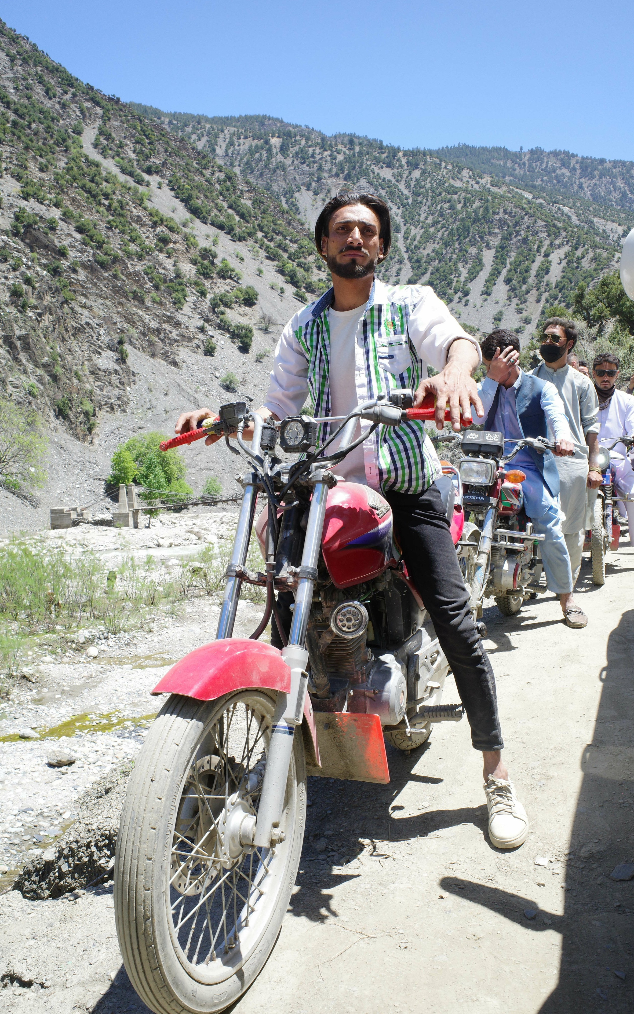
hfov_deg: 43.1
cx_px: 312
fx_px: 802
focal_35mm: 29
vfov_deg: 64.6
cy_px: 513
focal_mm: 18.3
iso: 200
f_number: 9
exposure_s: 1/125
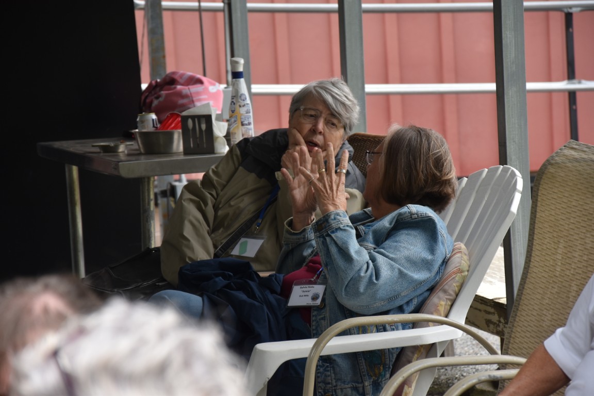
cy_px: 198
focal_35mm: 158
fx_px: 2599
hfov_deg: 13.0
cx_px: 297
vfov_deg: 8.7
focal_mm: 105
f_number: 5.6
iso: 400
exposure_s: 1/320
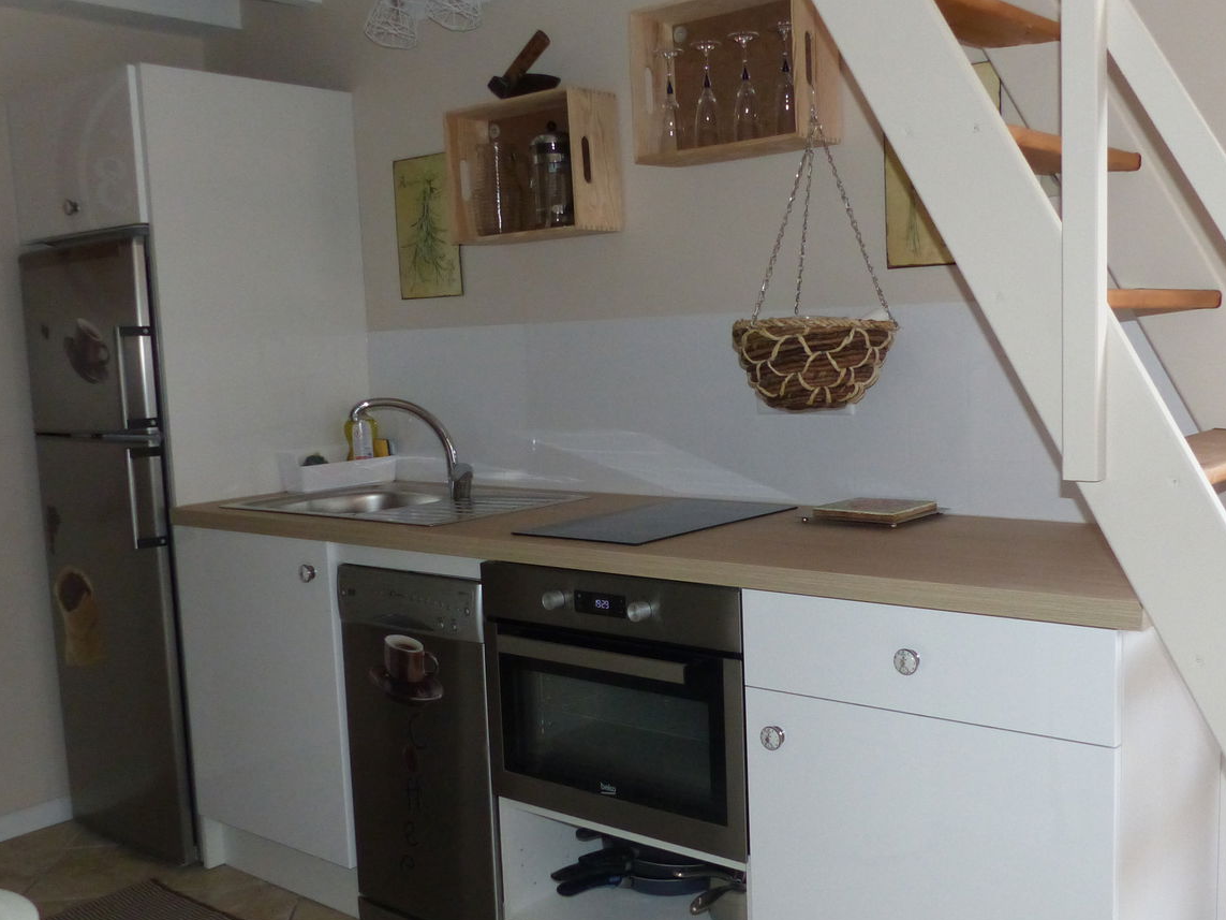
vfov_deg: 40.7
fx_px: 1239
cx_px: 665
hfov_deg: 52.6
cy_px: 497
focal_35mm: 35
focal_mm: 4.5
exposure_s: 1/60
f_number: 2.8
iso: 400
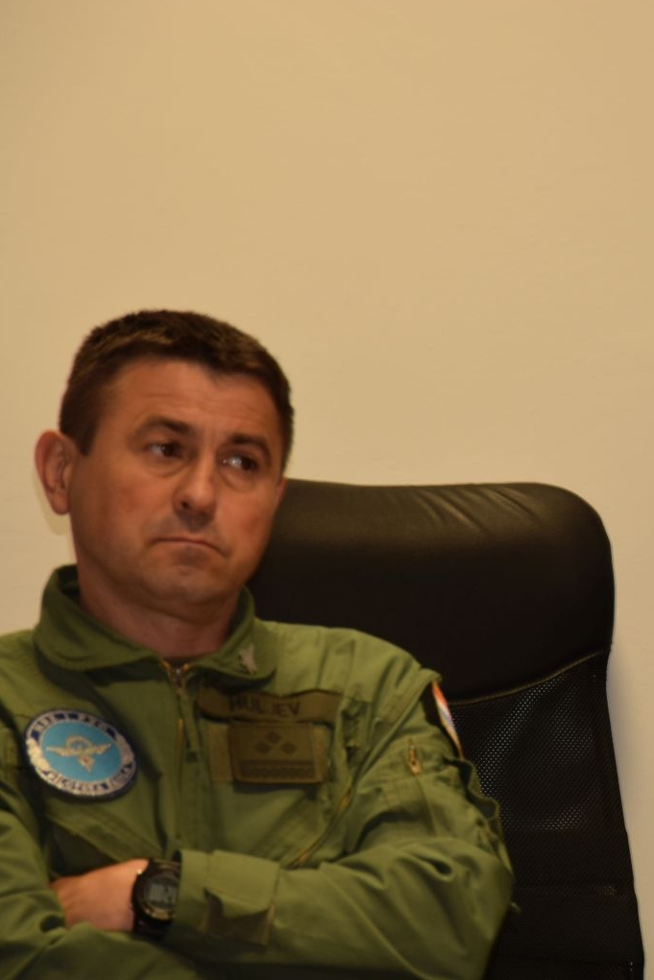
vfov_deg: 8.3
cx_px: 695
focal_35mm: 247
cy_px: 509
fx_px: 6722
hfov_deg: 5.6
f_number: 5.6
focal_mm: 105
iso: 100
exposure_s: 1/8
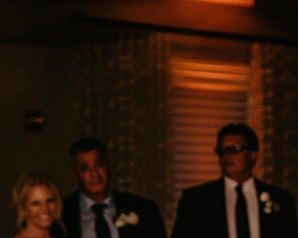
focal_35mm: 209
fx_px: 1843
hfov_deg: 9.0
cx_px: 447
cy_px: 164
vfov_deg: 7.4
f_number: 2.8
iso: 320
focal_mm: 50
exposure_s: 1/640
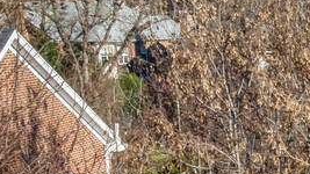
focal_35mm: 141
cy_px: 416
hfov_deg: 12.8
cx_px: 665
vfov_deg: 8.0
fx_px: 1159
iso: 100
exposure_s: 1/320
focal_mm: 12.3
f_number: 9
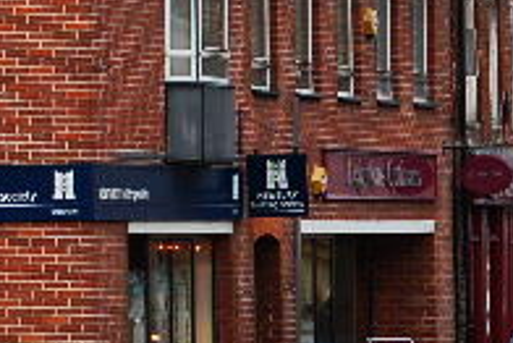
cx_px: 947
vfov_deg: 3.5
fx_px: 5633
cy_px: 295
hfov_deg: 5.1
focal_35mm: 395
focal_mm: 70
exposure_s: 1/60
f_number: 8
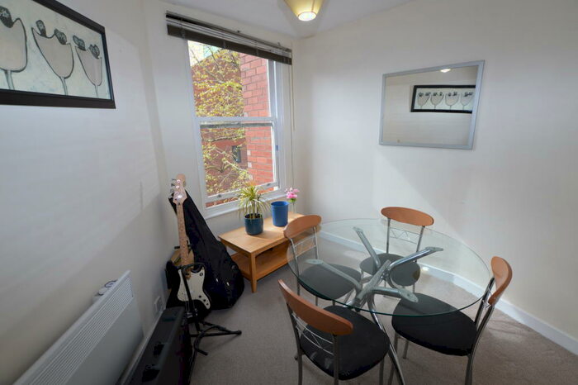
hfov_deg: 100.4
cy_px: 192
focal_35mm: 15
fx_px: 241
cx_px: 289
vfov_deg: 77.3
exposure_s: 1/125
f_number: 5.6
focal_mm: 10
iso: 250
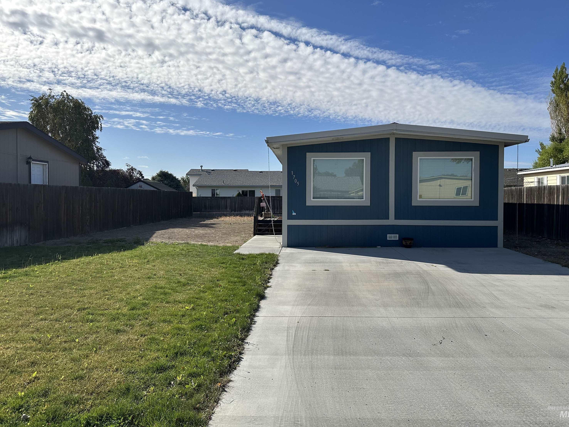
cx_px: 296
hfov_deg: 69.4
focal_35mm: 25
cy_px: 206
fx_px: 411
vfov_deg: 54.9
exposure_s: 1/8929
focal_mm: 6.86
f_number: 1.78
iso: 80
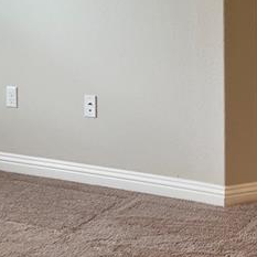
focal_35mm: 101
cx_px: 240
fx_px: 848
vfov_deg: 16.0
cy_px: -110
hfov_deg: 16.9
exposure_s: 1/60
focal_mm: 5.1
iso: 250
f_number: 1.6
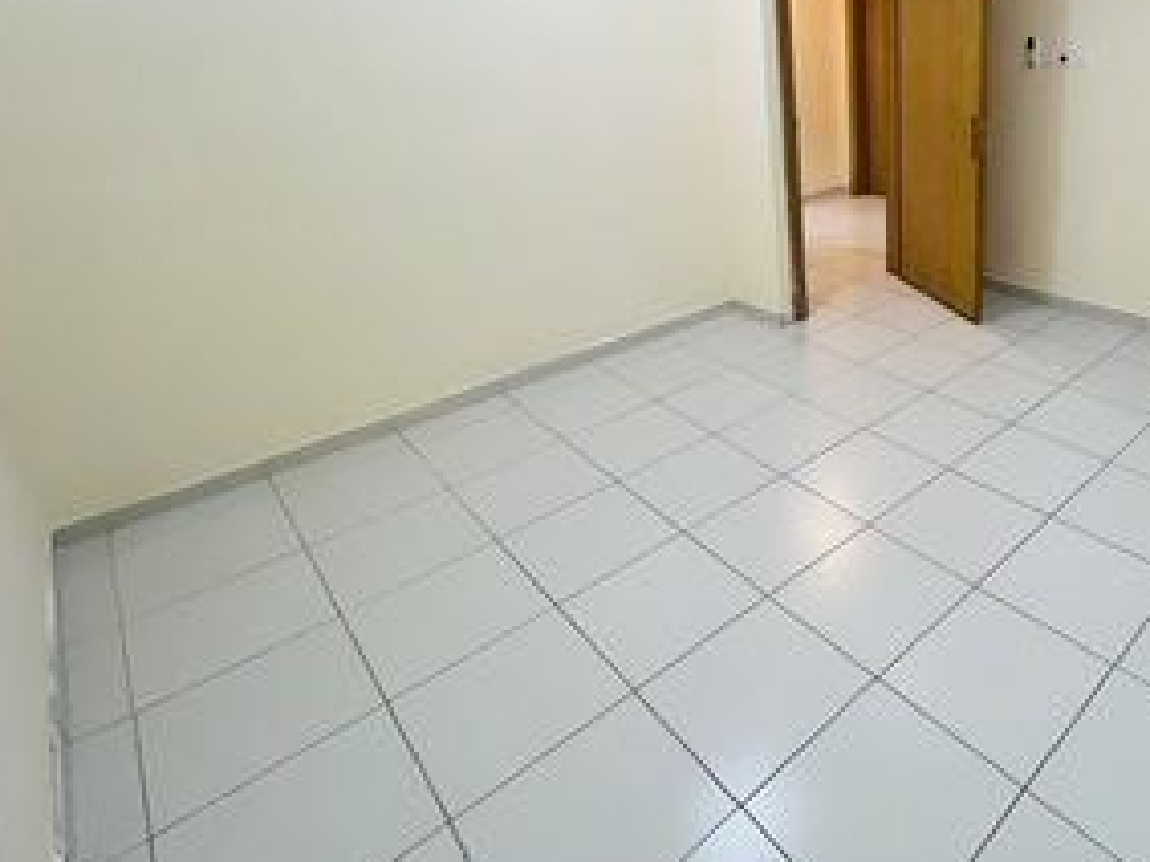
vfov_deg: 60.9
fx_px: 697
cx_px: 872
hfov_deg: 73.1
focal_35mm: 21
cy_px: 246
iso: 200
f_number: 1.8
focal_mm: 1.57
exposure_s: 1/100
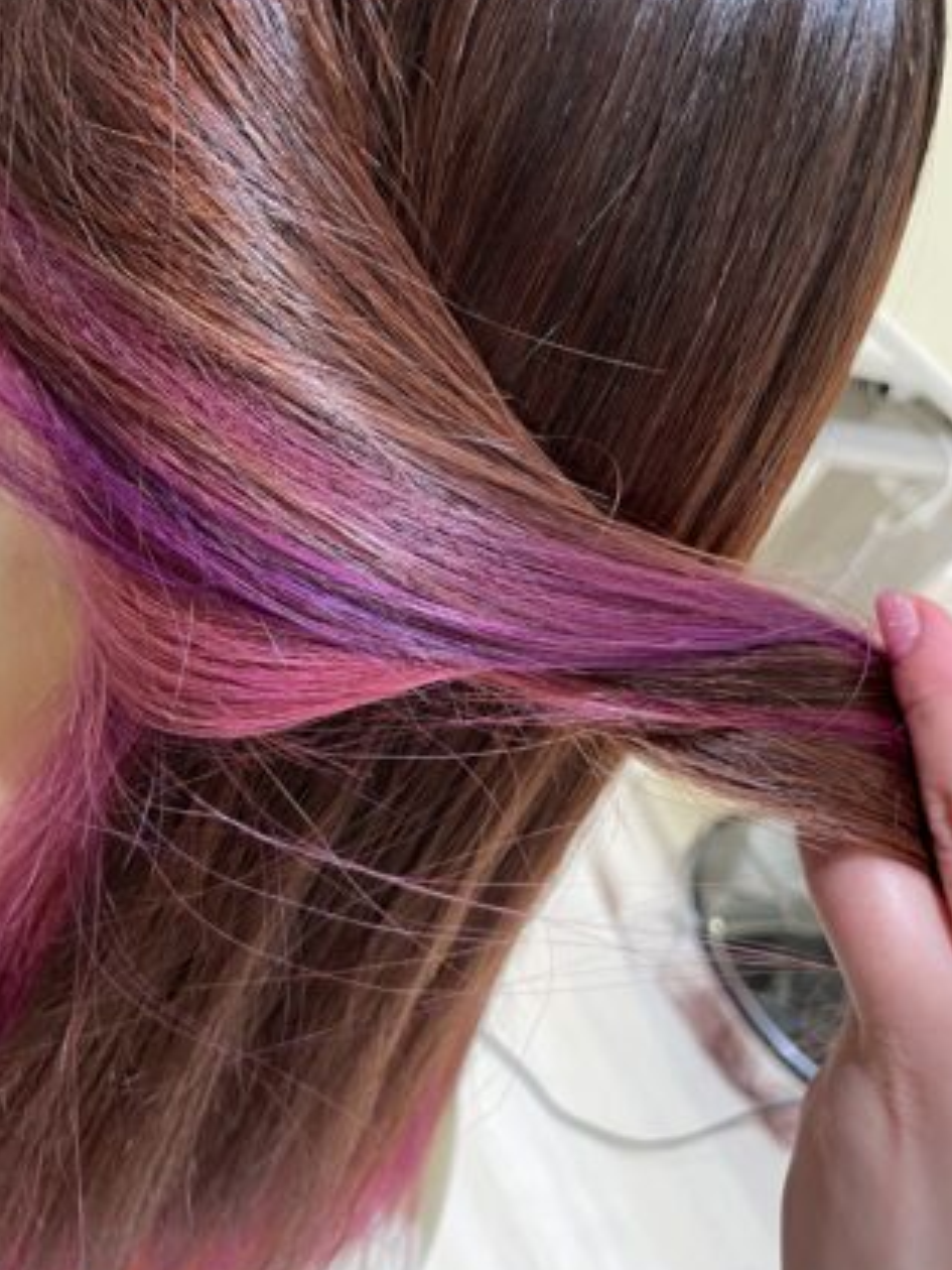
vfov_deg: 55.3
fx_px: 1210
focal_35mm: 33
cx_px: 357
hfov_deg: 42.6
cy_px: 615
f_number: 1.6
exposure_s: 1/60
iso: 160
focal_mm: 4.2
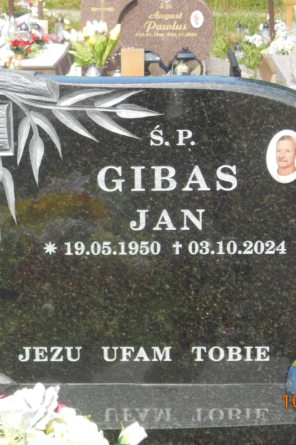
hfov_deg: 12.9
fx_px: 1307
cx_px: 123
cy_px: 221
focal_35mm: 106
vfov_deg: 19.3
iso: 125
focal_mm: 13.6
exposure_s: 1/400
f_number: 4.4
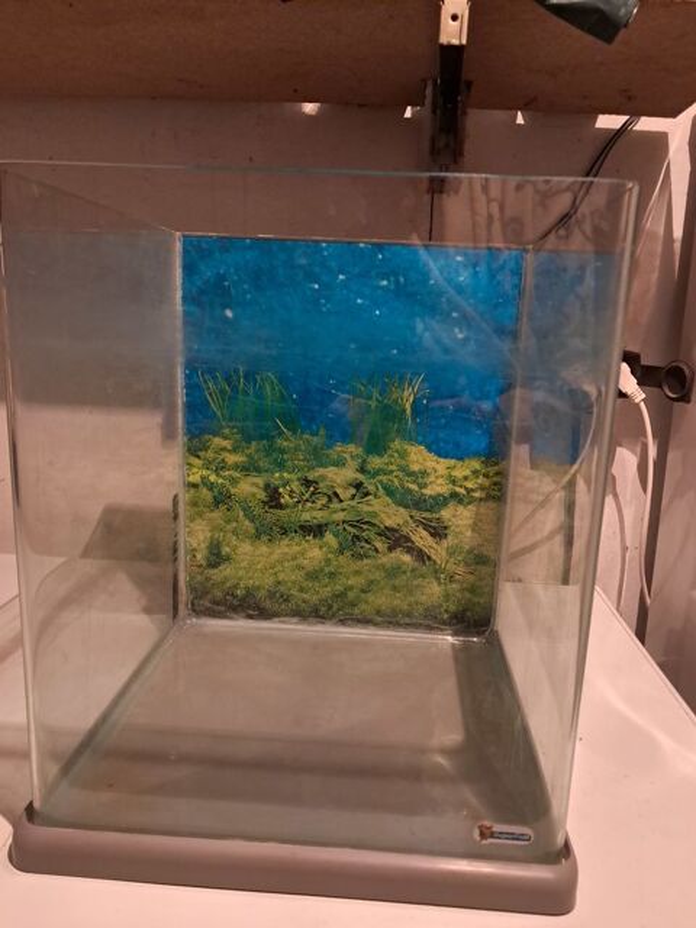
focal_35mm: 27
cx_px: 348
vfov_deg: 65.3
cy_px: 464
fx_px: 724
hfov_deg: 51.4
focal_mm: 4
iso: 640
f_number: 1.8
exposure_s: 1/25
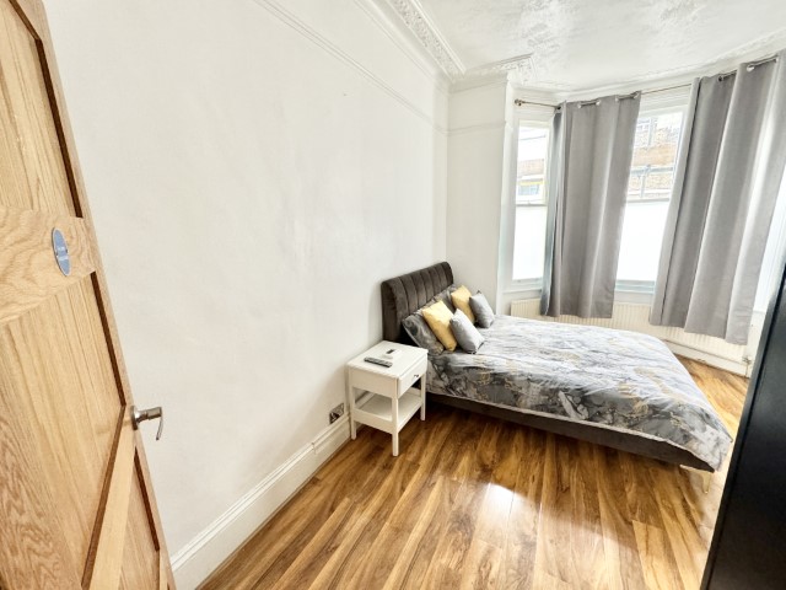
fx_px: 318
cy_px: 295
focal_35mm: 14
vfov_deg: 85.7
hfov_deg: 102.1
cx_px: 393
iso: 250
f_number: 2.2
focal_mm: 2.22
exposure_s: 1/99
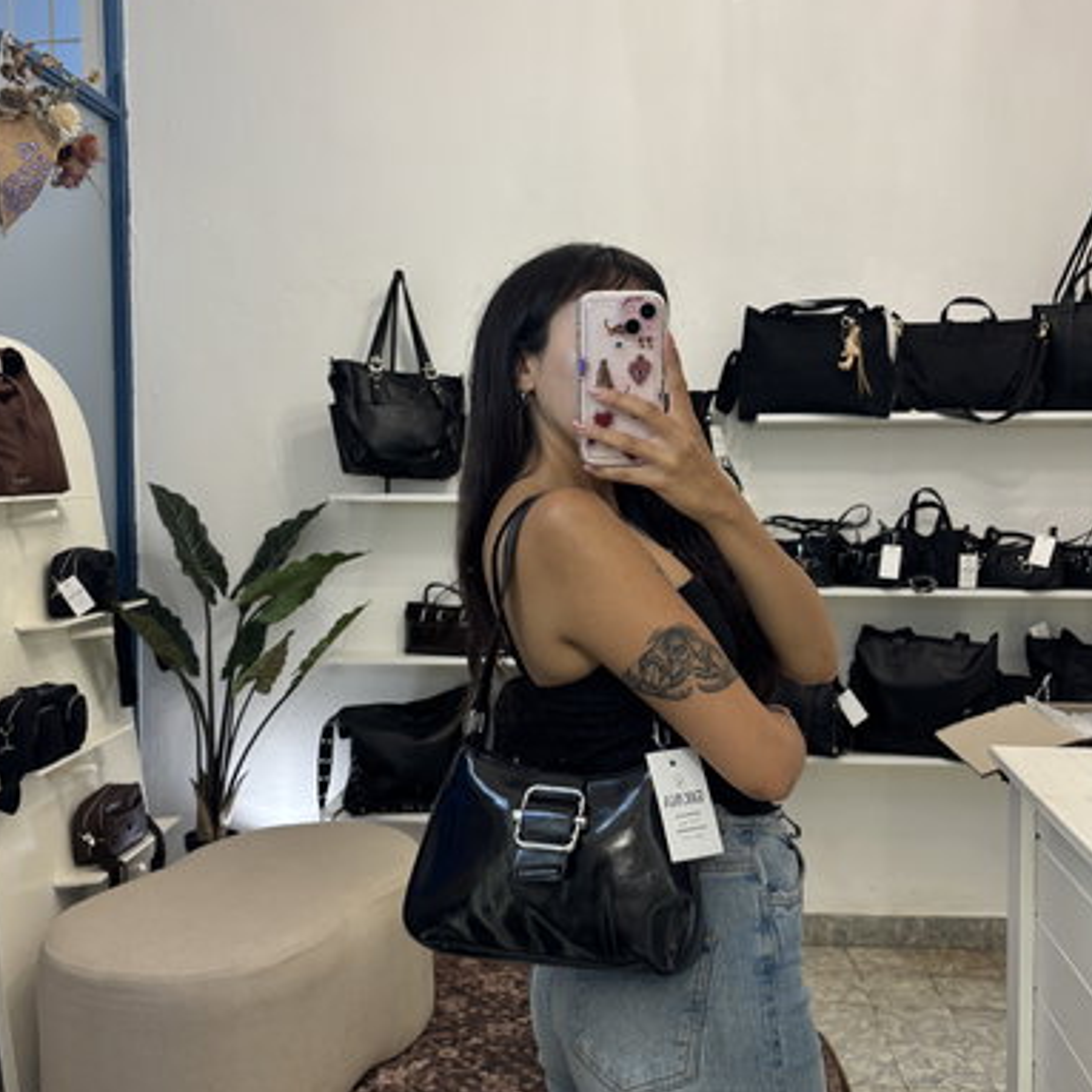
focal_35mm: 32
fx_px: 1142
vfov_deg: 51.1
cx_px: 550
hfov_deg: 51.1
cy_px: 537
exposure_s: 1/50
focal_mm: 5.96
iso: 80
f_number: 1.6
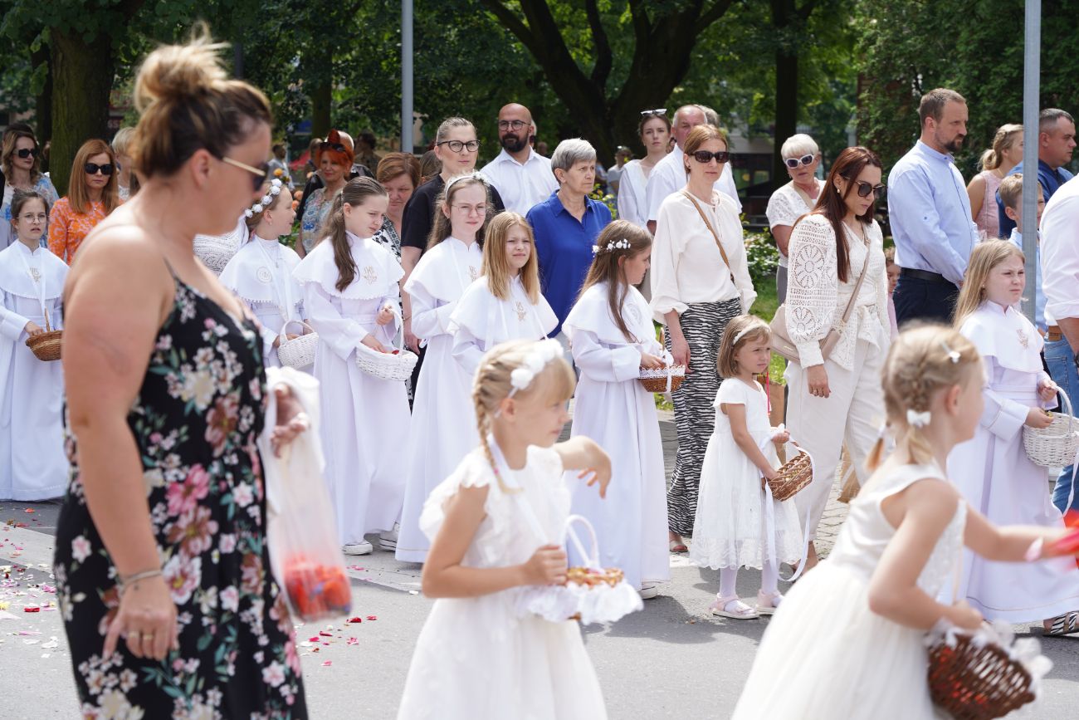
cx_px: 540
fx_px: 2877
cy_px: 360
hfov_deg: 21.2
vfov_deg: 14.3
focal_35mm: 96
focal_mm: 96
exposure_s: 1/125
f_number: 7.1
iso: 100
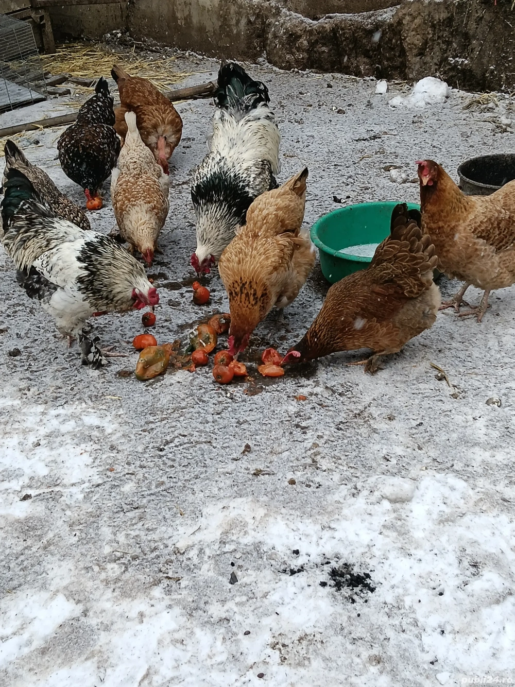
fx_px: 1032
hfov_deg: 28.0
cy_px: 344
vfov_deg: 36.8
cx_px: 258
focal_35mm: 52
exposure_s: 1/215
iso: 50
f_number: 1.8
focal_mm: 3.98
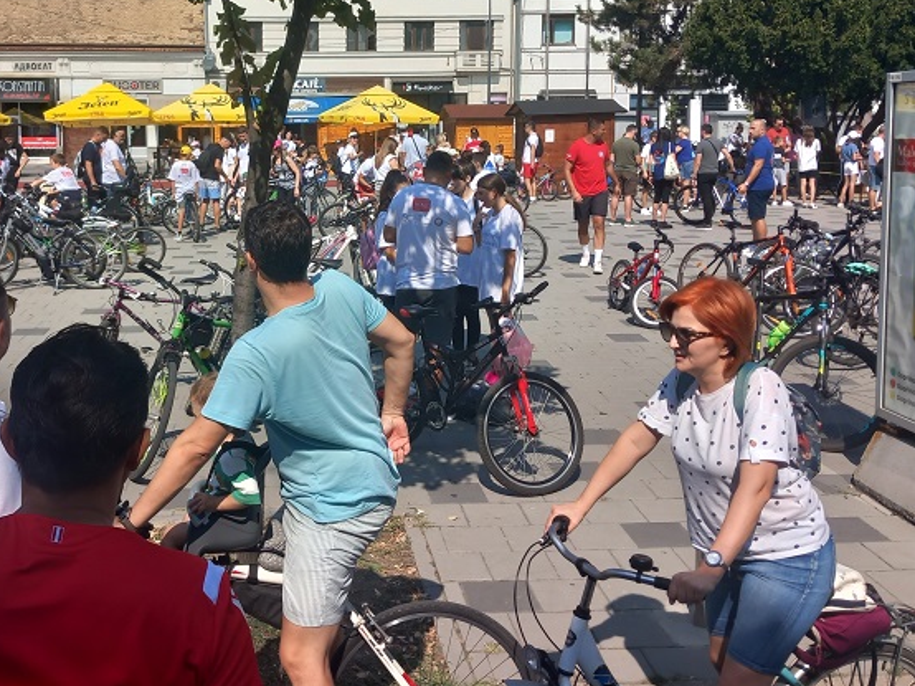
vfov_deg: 36.4
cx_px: 320
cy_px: 233
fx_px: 1030
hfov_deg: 47.3
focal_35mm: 39
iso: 20
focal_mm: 4
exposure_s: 1/601
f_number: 1.8
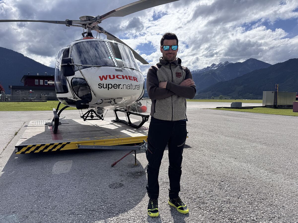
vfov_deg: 56.8
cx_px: 149
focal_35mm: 24
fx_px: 207
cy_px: 112
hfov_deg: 71.6
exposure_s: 1/10417
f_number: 1.78
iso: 80
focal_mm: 6.76
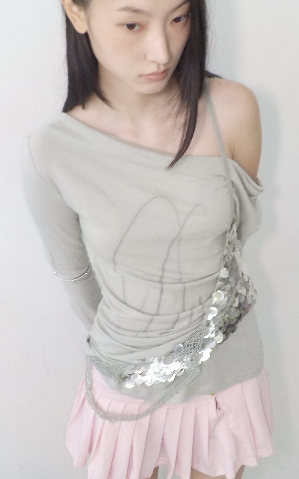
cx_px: 166
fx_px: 600
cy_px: 208
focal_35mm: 46
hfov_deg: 28.0
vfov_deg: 43.4
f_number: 3.3
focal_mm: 4.1
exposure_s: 1/30
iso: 220
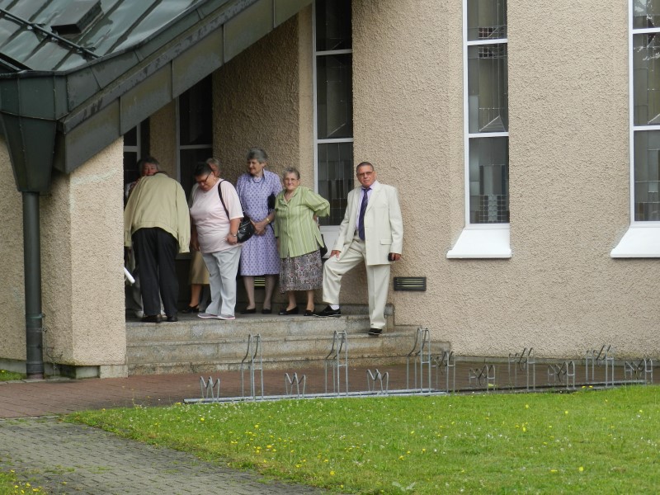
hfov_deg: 17.1
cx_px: 330
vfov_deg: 12.9
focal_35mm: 115
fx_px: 2193
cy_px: 248
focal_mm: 20.5
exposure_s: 1/200
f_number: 4.8
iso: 160
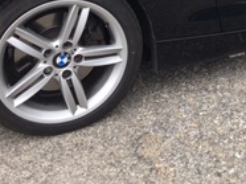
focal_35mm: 100
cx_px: 276
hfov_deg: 18.8
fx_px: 710
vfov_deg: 13.8
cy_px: -98
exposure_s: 1/345
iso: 25
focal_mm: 4.15
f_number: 2.2
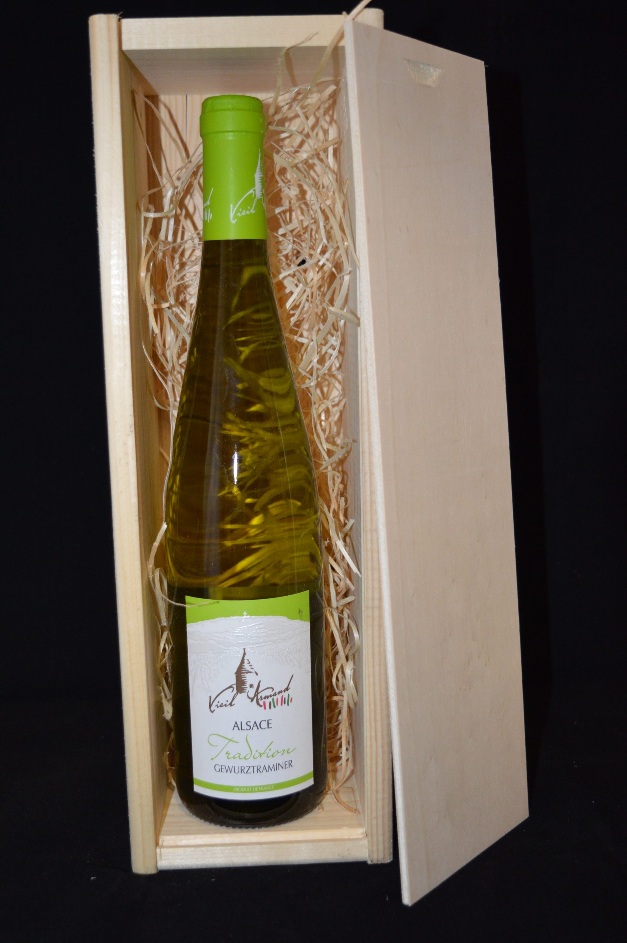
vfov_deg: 46.4
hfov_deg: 31.8
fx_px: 1099
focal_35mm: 42
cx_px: 314
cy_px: 472
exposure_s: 1/60
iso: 1250
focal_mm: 28
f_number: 4.2
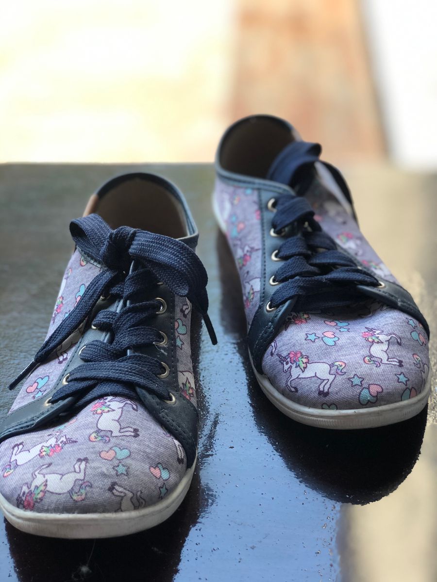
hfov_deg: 25.7
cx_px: 218
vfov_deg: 33.8
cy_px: 291
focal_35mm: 57
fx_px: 959
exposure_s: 1/30
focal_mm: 6.6
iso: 25
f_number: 2.8
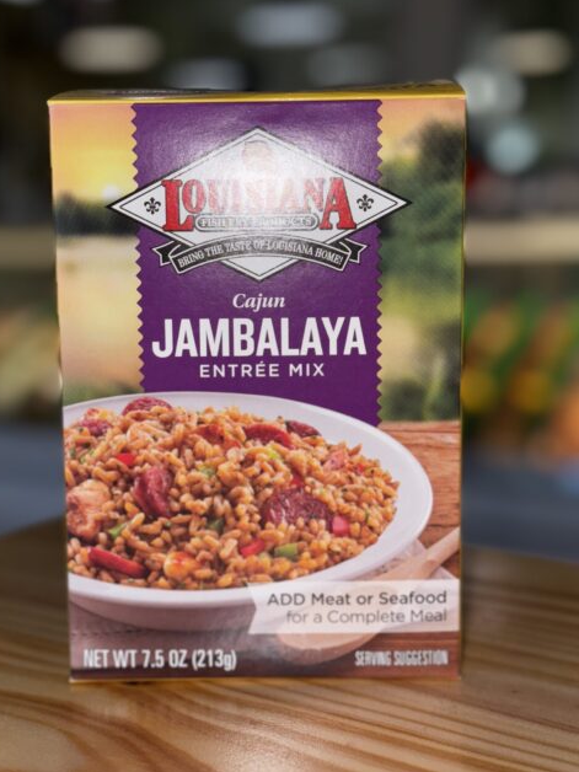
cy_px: 363
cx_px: 277
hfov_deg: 28.6
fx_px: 1137
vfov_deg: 37.5
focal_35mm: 51
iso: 50
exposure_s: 1/615
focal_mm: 6.76
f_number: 1.78
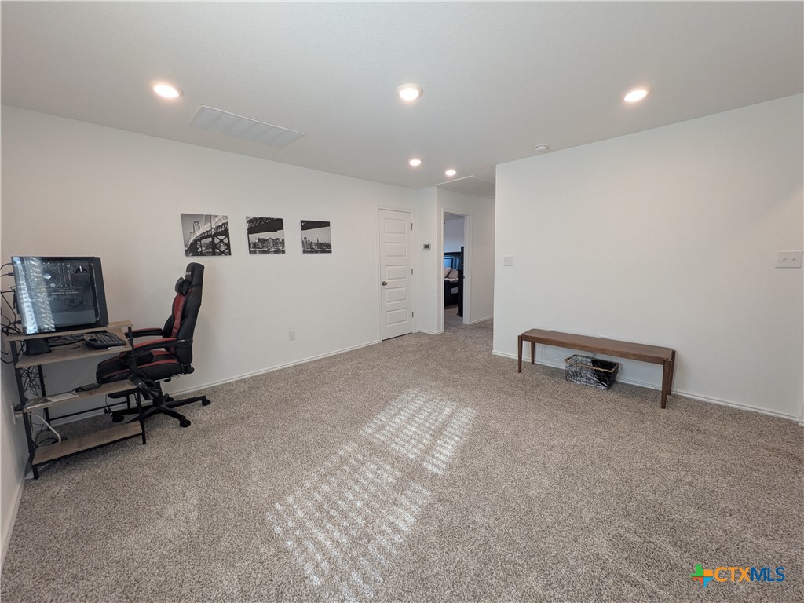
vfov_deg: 85.7
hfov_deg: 102.1
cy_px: 302
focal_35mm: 14
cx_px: 402
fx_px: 325
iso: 65
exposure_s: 1/40
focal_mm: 1.83
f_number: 2.2
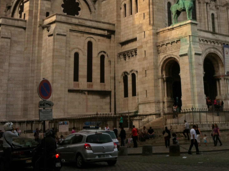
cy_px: 24
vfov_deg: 23.5
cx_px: 157
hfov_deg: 31.4
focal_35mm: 61
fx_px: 403
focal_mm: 3.85
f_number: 2.8
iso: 80
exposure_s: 1/387
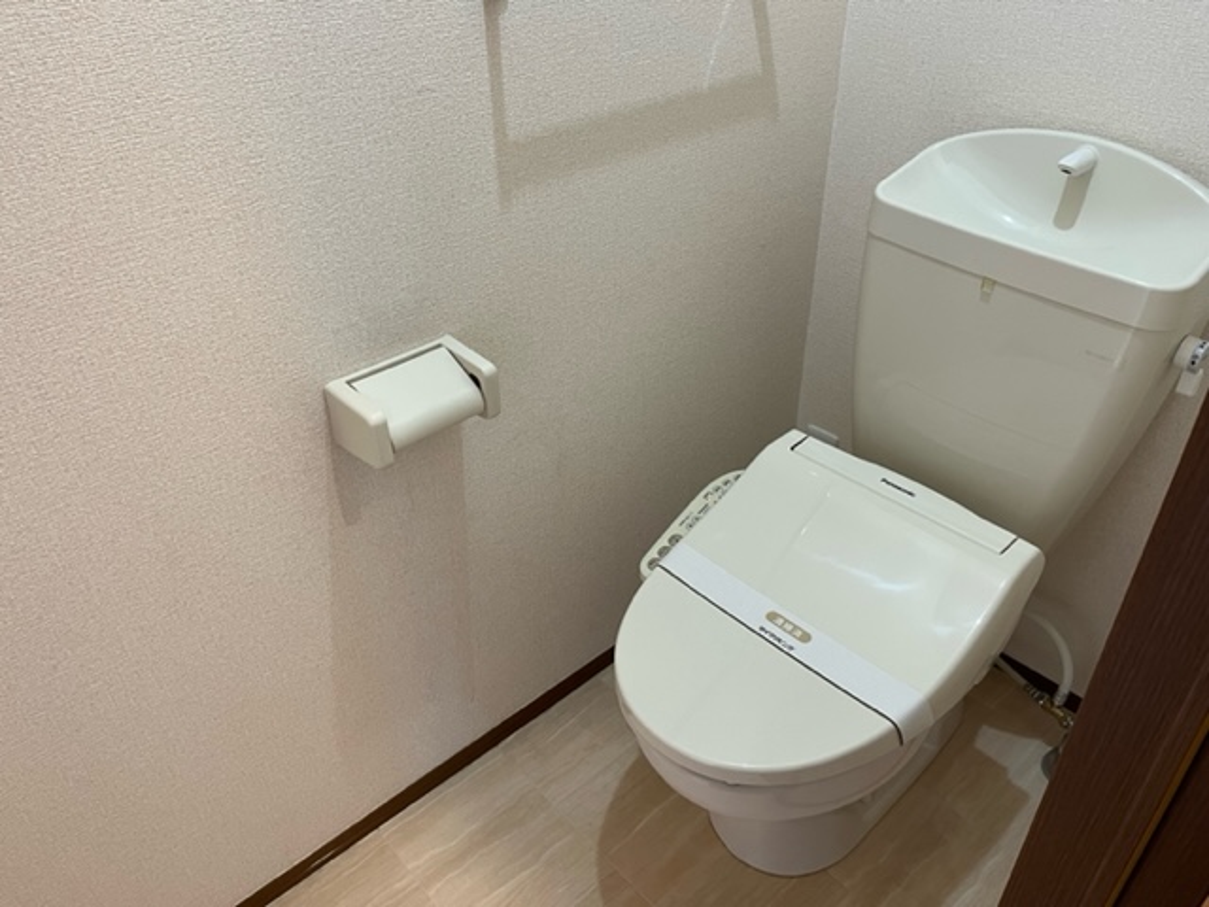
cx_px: 604
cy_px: 454
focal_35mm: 26
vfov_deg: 53.1
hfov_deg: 67.3
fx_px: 908
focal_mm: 5.1
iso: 160
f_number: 1.6
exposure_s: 1/60
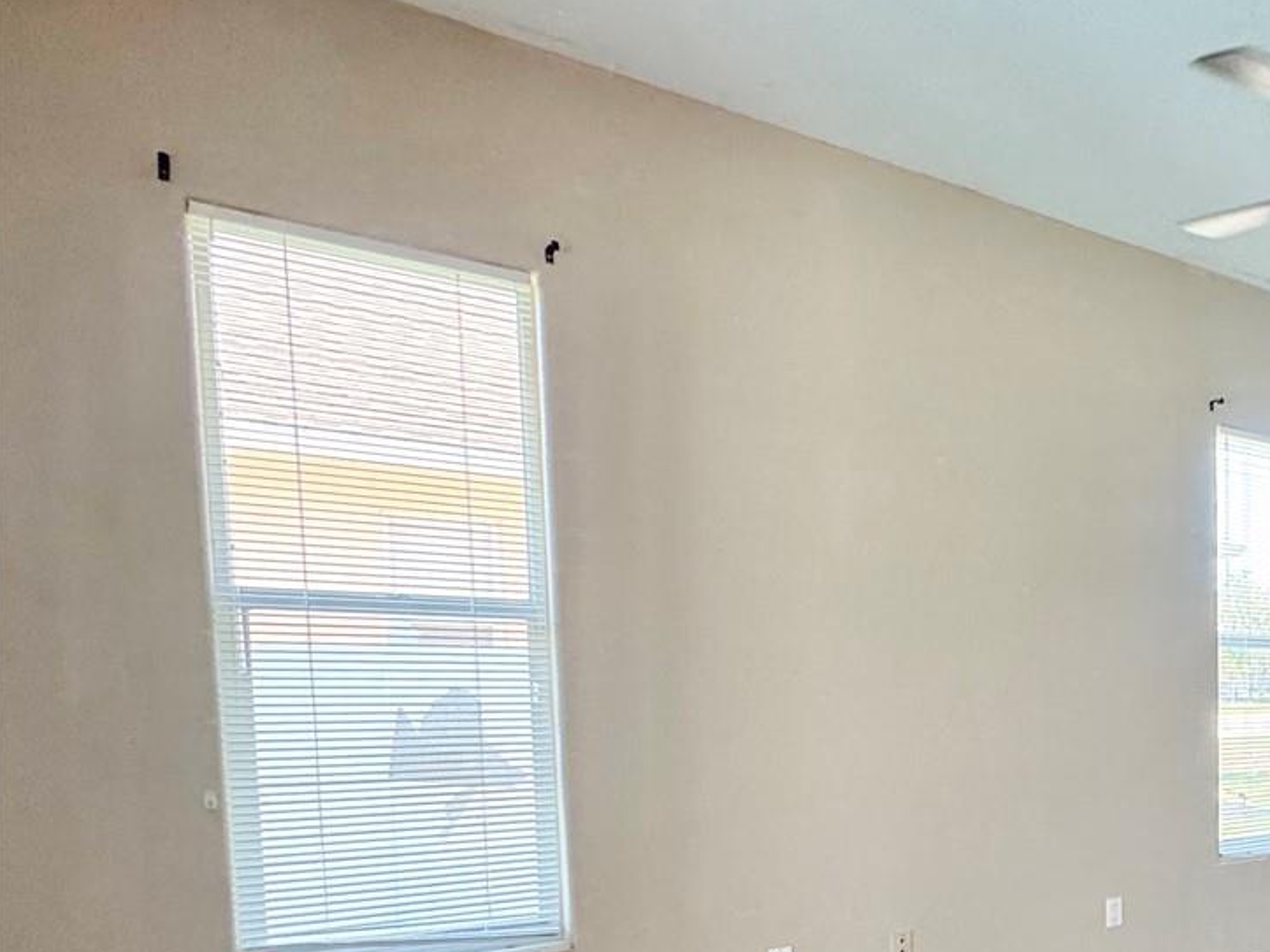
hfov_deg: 44.3
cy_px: 766
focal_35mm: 31
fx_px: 1137
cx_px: 1402
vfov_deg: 43.3
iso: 160
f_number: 2.2
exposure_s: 1/120
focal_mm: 2.22
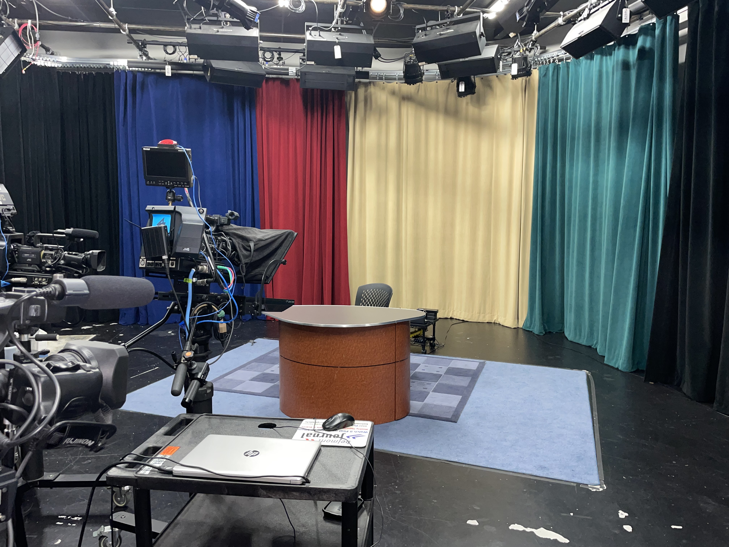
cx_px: 364
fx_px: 548
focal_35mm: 26
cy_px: 274
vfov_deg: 53.1
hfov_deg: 67.3
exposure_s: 1/15
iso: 80
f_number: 1.6
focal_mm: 4.2
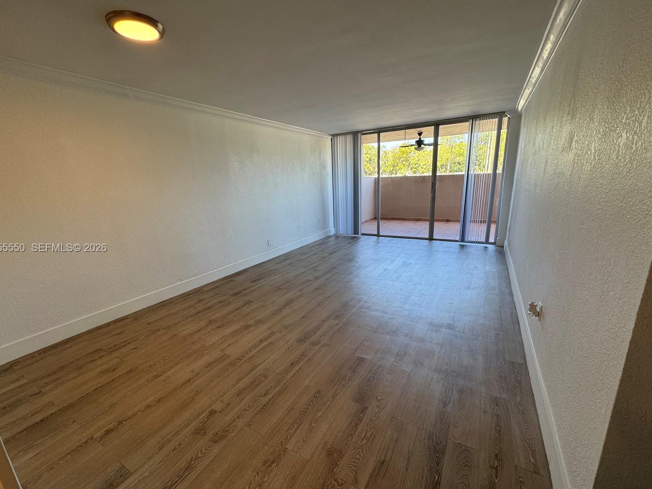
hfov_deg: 98.2
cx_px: 320
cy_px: 248
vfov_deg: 81.7
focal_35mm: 15
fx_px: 283
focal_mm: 2.22
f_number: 2.2
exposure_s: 1/120
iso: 64
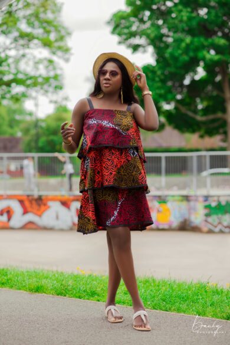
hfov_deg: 16.1
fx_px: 815
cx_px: 115
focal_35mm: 85
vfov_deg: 23.9
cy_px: 172
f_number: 2.8
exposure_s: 1/350
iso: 100
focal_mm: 85
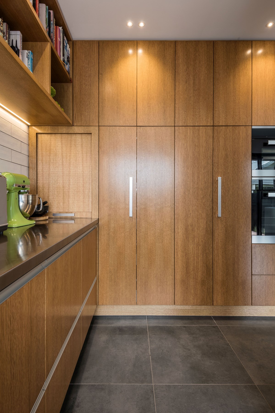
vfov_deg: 86.9
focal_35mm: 19
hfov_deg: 64.6
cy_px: 206
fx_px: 218
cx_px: 138
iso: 100
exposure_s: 1/2.5
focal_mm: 19
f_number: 14
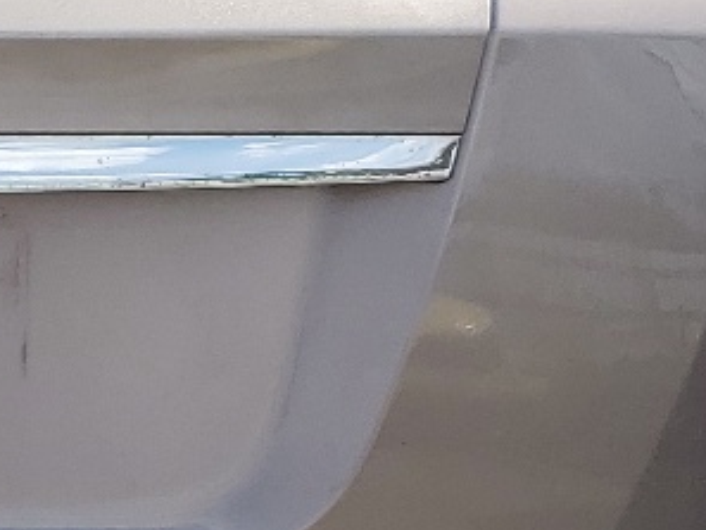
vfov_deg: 10.6
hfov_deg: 13.5
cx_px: -264
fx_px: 2856
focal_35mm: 140
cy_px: 395
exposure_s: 1/2500
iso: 50
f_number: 1.5
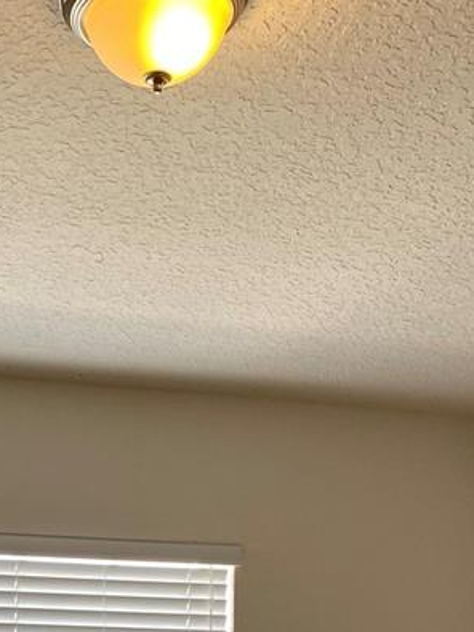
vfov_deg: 21.9
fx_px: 1443
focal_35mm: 79
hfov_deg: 18.3
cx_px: 21
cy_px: 856
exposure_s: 1/120
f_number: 1.8
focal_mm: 4.25
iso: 40
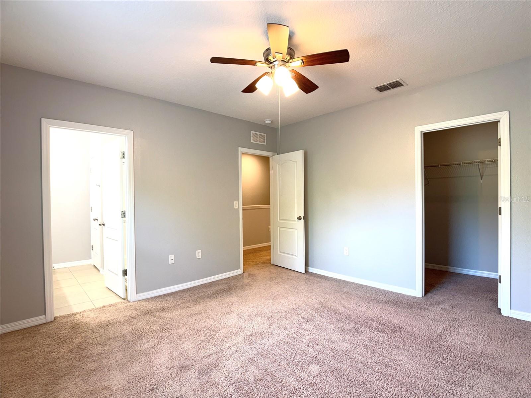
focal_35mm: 24
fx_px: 368
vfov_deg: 56.8
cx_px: 266
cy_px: 199
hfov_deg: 71.6
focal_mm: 6.76
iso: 64
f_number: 1.78
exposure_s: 1/40
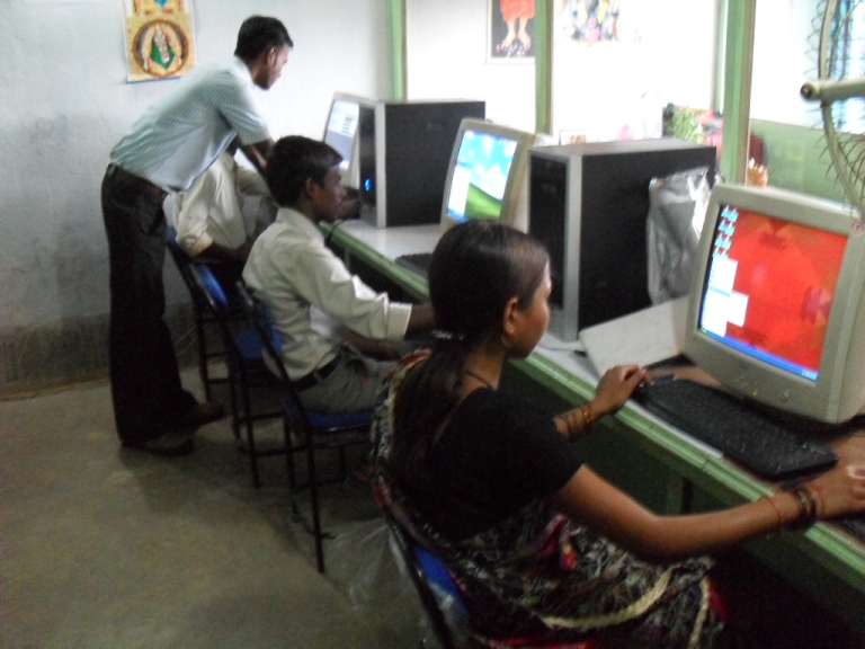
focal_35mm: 38
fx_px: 950
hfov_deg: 49.0
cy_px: 324
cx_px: 432
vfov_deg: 37.7
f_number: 2.8
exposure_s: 1/15
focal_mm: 6.3
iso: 400
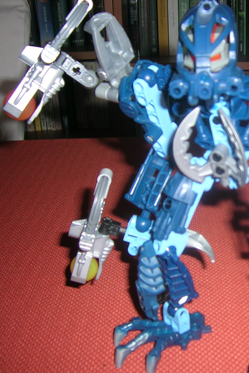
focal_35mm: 50
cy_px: 185
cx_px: 233
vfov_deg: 39.6
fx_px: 519
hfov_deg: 25.9
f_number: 2.8
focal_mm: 5.4
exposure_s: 1/60.1
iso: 50
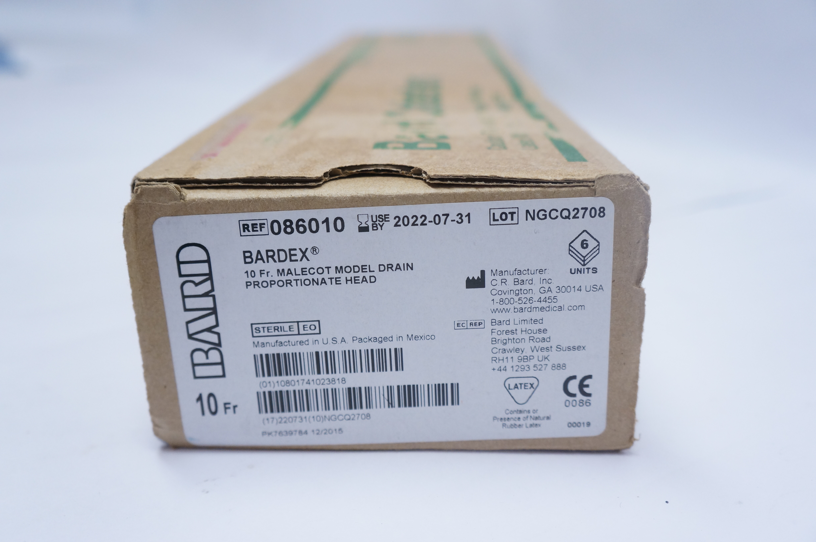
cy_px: 271
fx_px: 815
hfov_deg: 53.2
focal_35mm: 36
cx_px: 408
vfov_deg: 36.8
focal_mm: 24
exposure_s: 1/160
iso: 800
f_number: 4
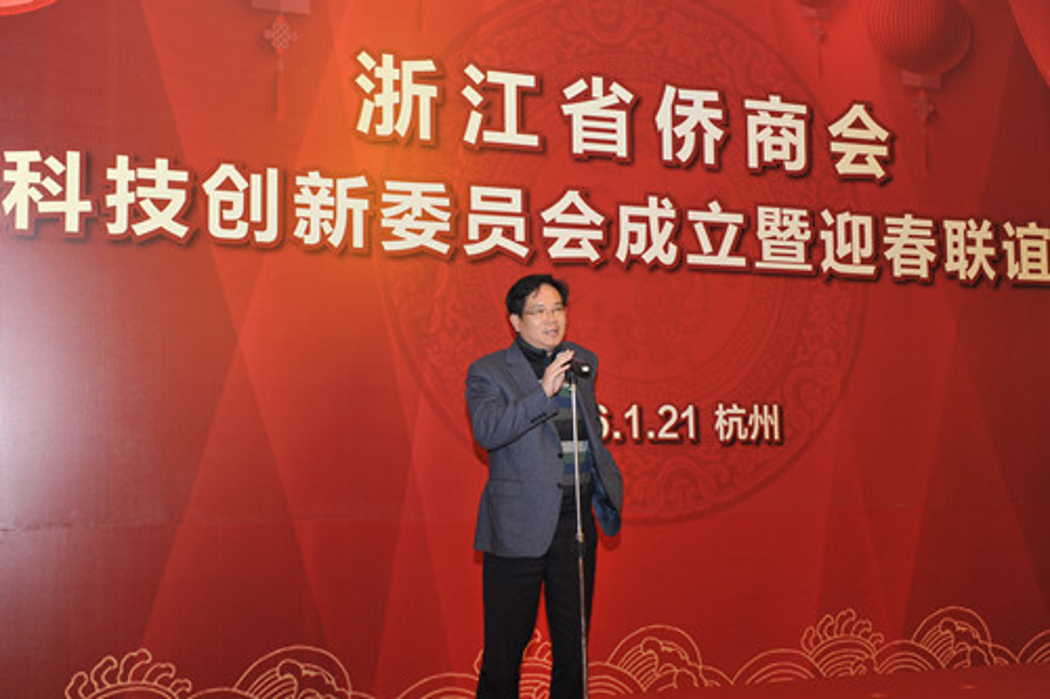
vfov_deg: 33.4
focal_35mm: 40
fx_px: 1166
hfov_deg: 48.5
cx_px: 525
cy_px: 350
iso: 800
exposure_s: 1/60
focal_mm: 40
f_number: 5
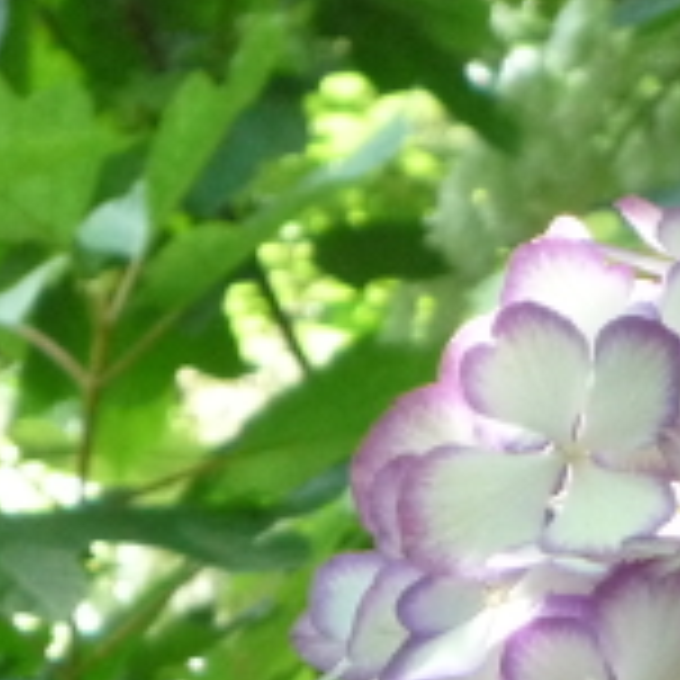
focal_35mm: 456
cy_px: 504
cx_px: 991
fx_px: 10134
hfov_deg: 3.8
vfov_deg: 3.8
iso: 400
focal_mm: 22
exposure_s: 1/80
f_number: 5.9
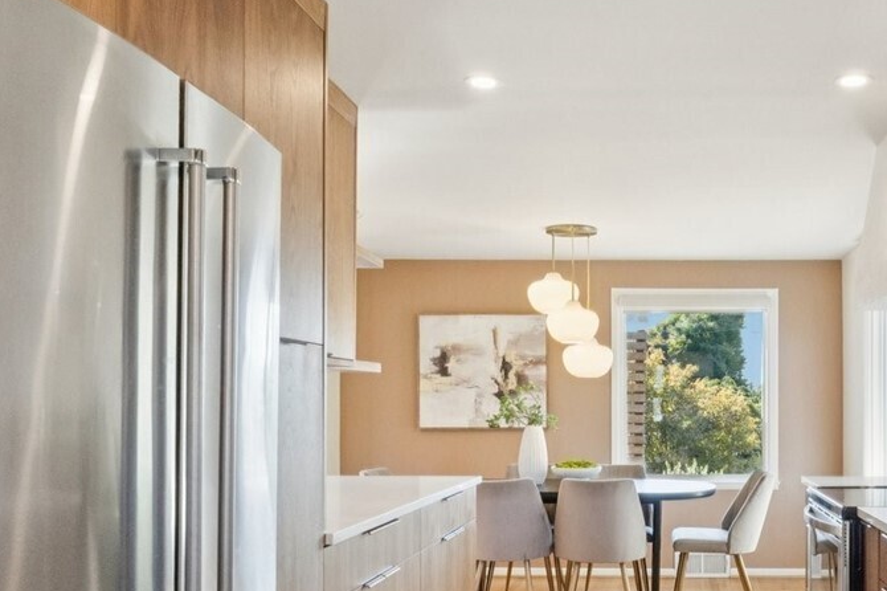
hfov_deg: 47.0
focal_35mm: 40
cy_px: 394
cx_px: 655
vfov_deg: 33.2
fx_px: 983
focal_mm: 10.5
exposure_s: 1/30
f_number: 9
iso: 640
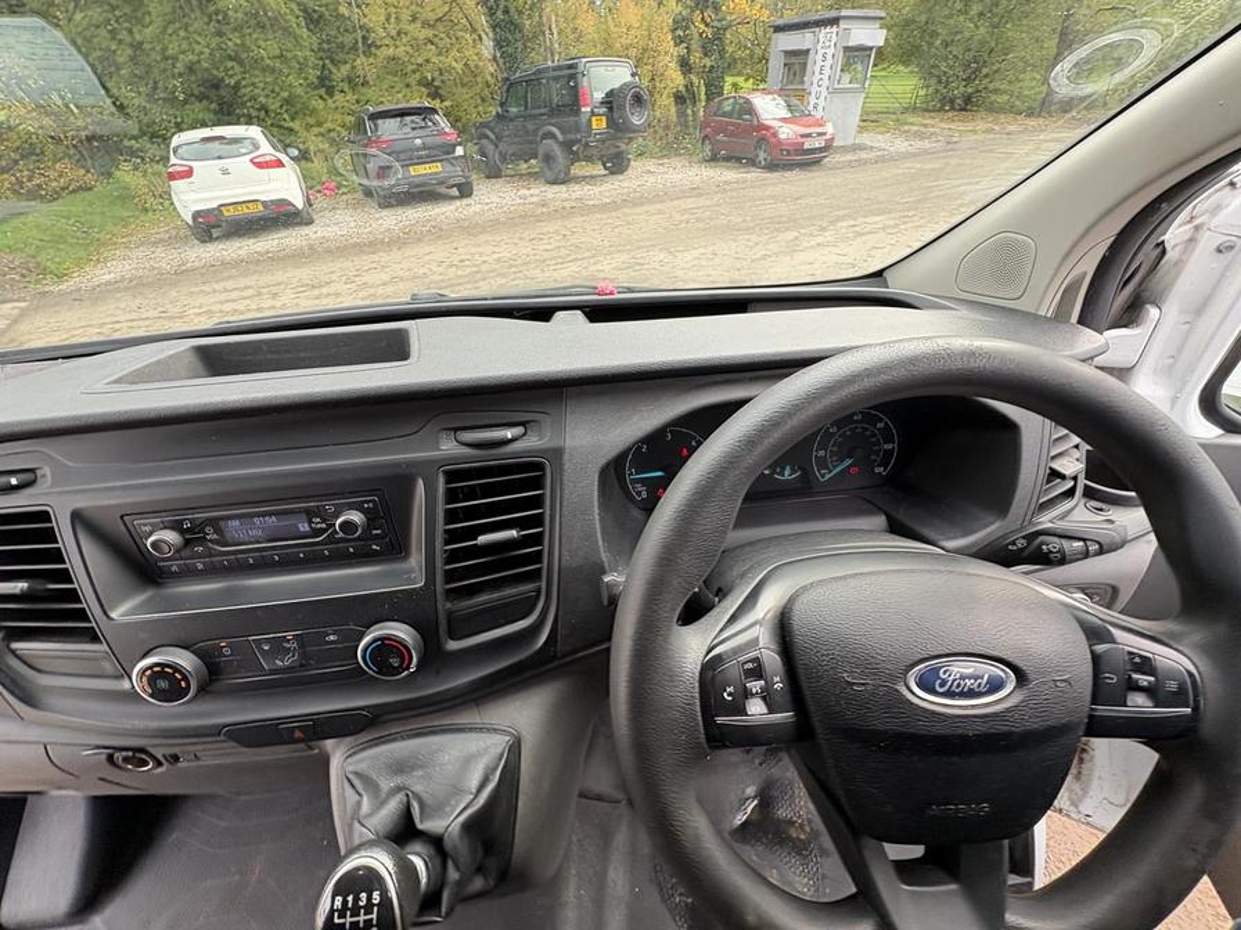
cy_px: 465
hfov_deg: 102.1
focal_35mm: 14
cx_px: 620
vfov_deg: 85.7
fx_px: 502
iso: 100
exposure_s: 1/99
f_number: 2.2
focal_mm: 2.22
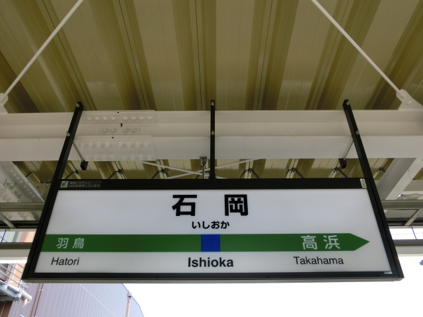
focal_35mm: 29
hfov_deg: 61.7
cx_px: 212
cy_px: 158
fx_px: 354
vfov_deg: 48.2
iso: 80
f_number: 3.7
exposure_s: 1/200
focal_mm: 5.2
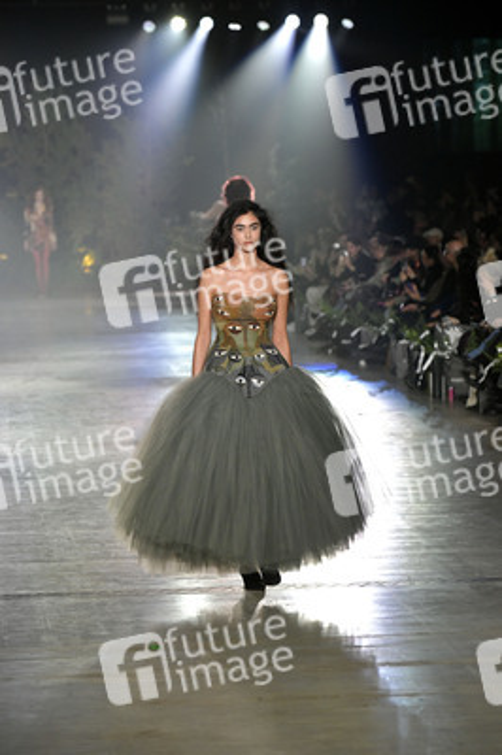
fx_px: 3247
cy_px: 378
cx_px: 251
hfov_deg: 8.8
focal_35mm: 155
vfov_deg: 13.3
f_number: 5.6
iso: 3200
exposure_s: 1/500
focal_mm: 155
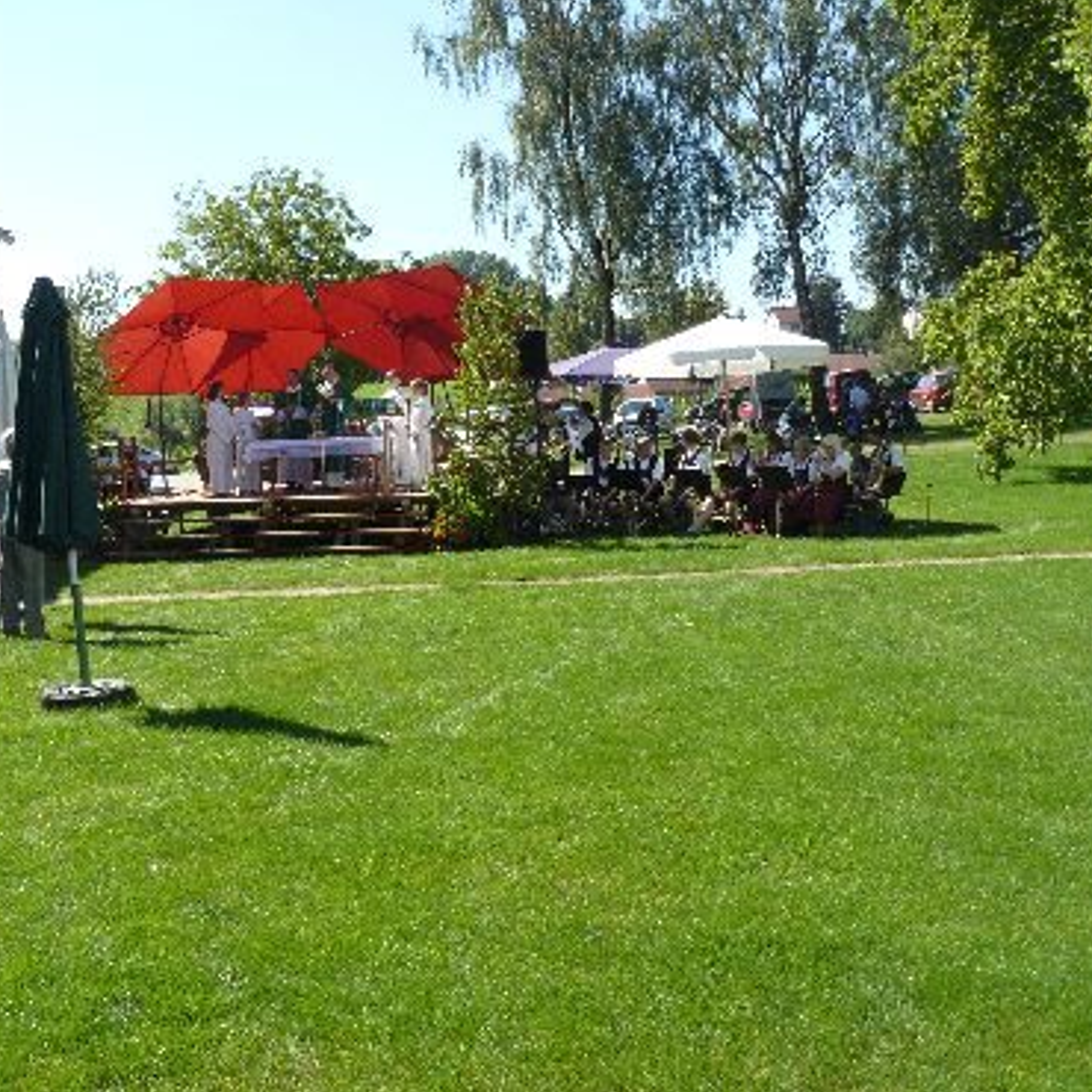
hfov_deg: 38.7
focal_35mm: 43
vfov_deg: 39.2
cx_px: 363
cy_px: 545
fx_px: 1535
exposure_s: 1/200
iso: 100
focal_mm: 6
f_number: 5.6
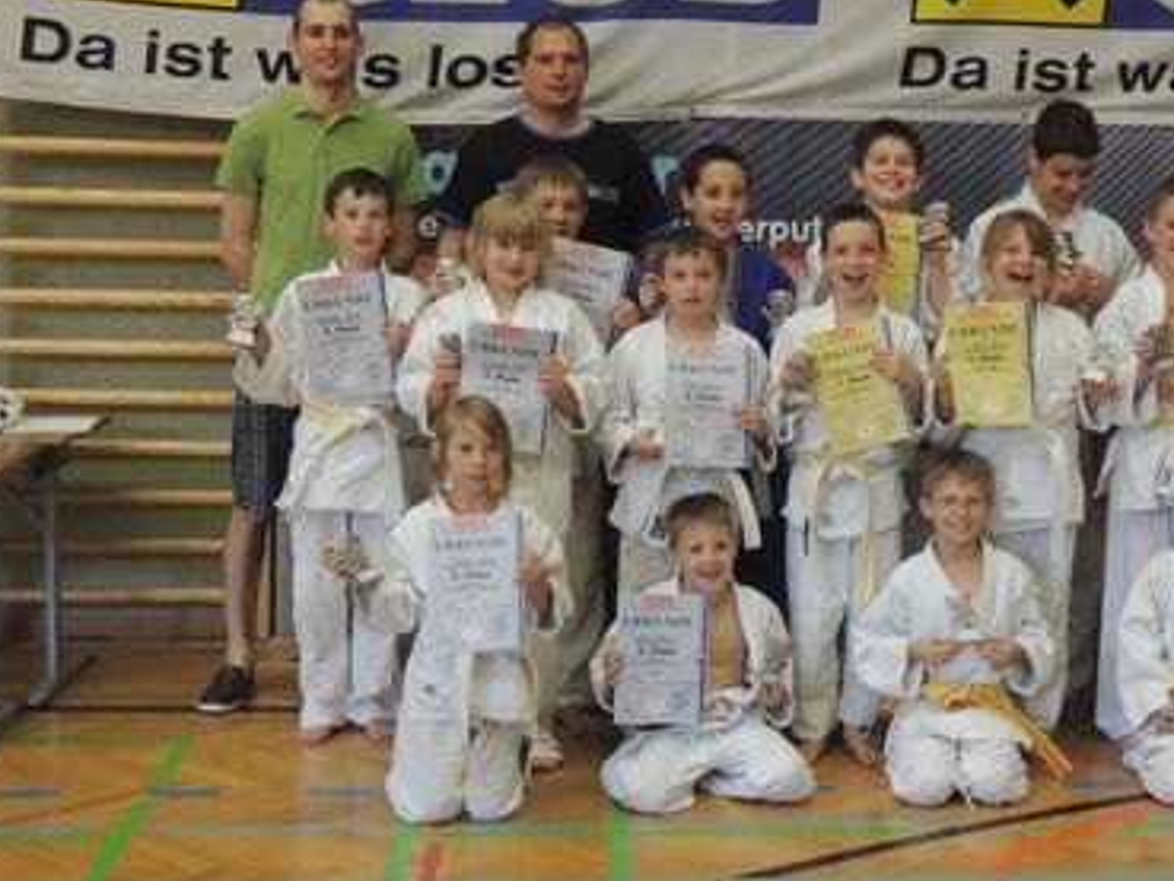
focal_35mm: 65
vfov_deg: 22.5
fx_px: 2205
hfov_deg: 29.3
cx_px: 881
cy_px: 331
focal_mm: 7.2
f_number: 3.3
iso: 400
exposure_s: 1/40
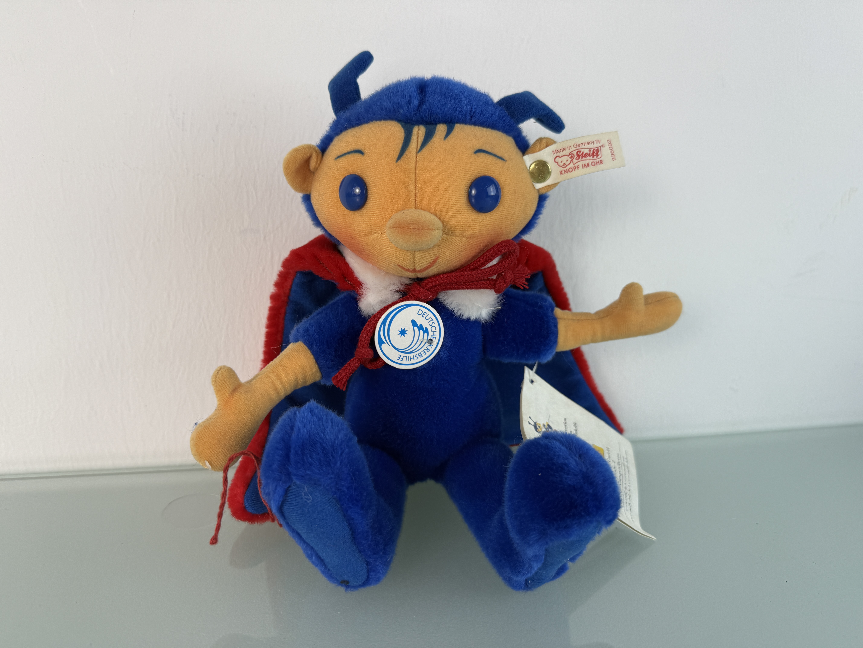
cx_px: 432
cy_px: 324
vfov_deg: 56.8
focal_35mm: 24
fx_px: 598
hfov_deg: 71.6
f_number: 1.78
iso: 80
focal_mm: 6.76
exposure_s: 1/365
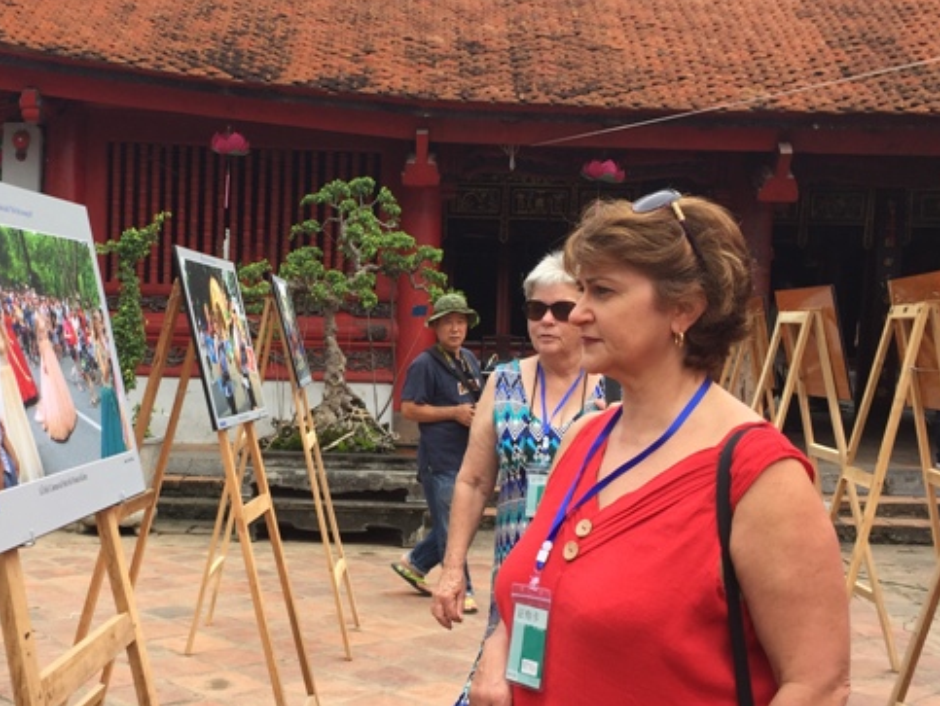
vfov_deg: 30.2
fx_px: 1304
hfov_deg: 39.0
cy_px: 414
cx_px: 292
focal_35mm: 48
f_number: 2.2
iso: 32
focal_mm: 4.15
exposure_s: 1/439
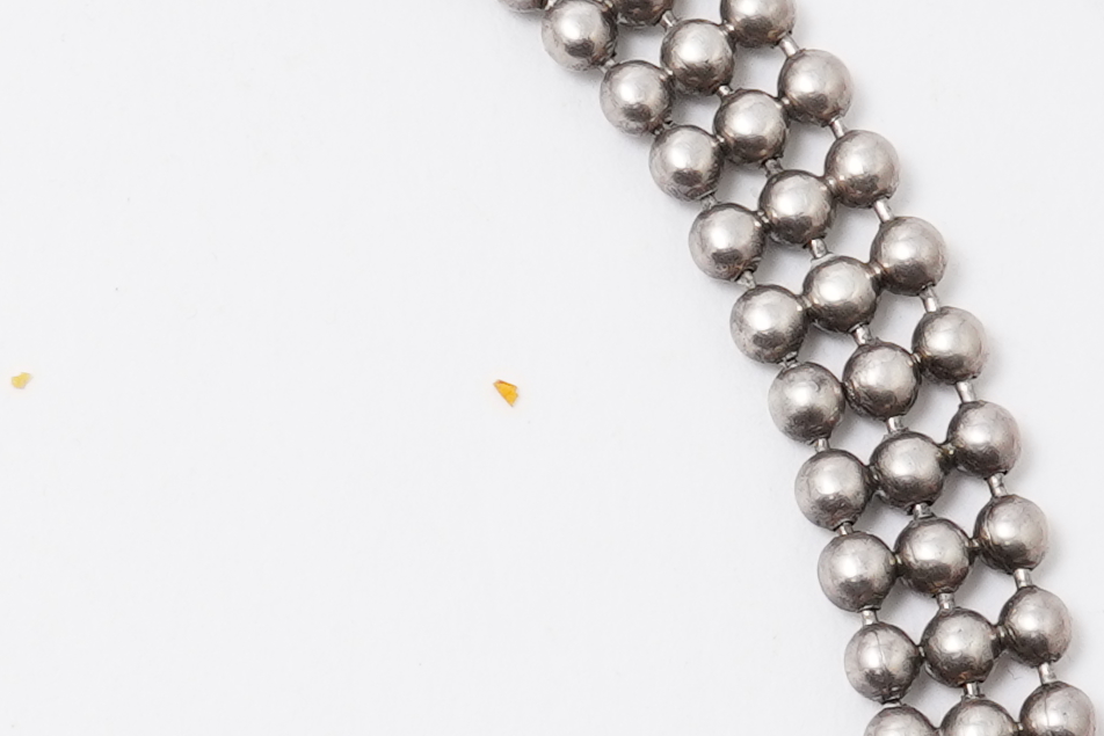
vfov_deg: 7.4
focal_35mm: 186
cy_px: 763
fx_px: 5704
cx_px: 90
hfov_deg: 11.0
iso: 500
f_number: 18
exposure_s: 1/125
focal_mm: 30
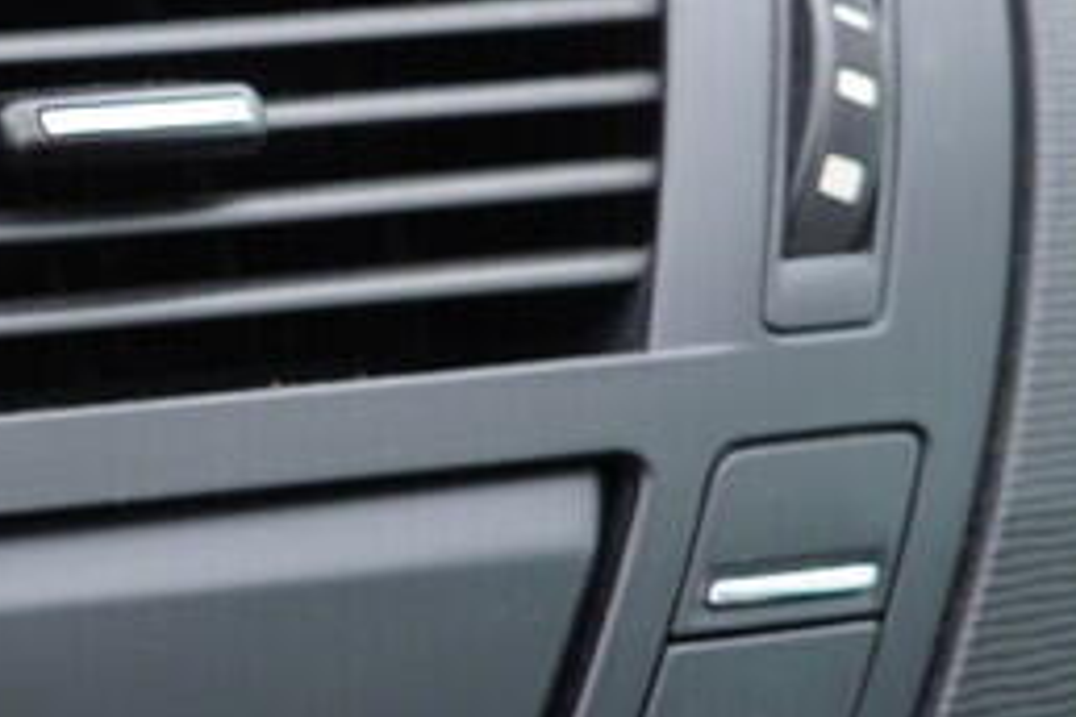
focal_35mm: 143
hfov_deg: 13.2
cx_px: -734
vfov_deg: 9.6
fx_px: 4274
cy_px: 611
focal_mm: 24
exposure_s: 1/40
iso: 250
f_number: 2.8
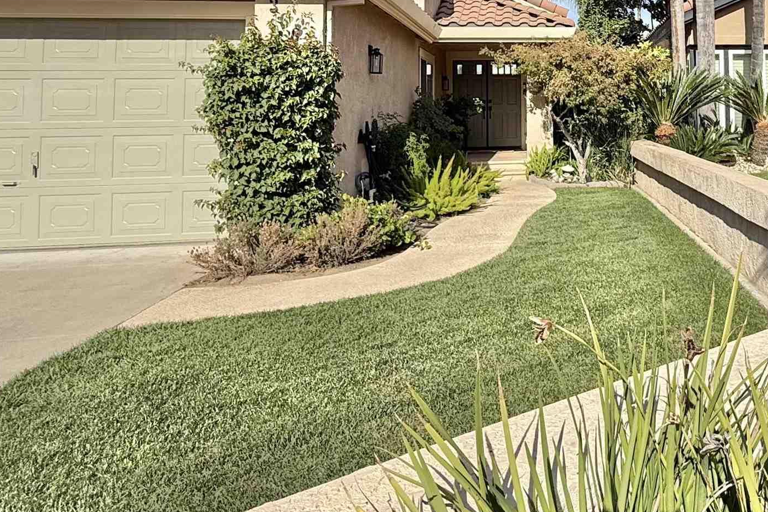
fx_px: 683
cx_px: 653
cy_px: 79
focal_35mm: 32
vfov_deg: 39.0
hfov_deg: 53.3
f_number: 2.2
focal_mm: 2.22
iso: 50
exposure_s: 1/2165
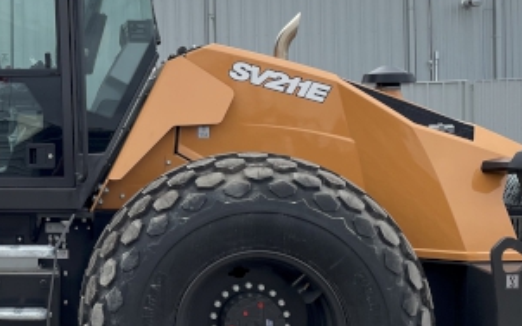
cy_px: 133
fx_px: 1039
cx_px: -5
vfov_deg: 17.9
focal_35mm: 73
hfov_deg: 26.6
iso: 32
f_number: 1.6
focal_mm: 4.2
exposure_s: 1/1667
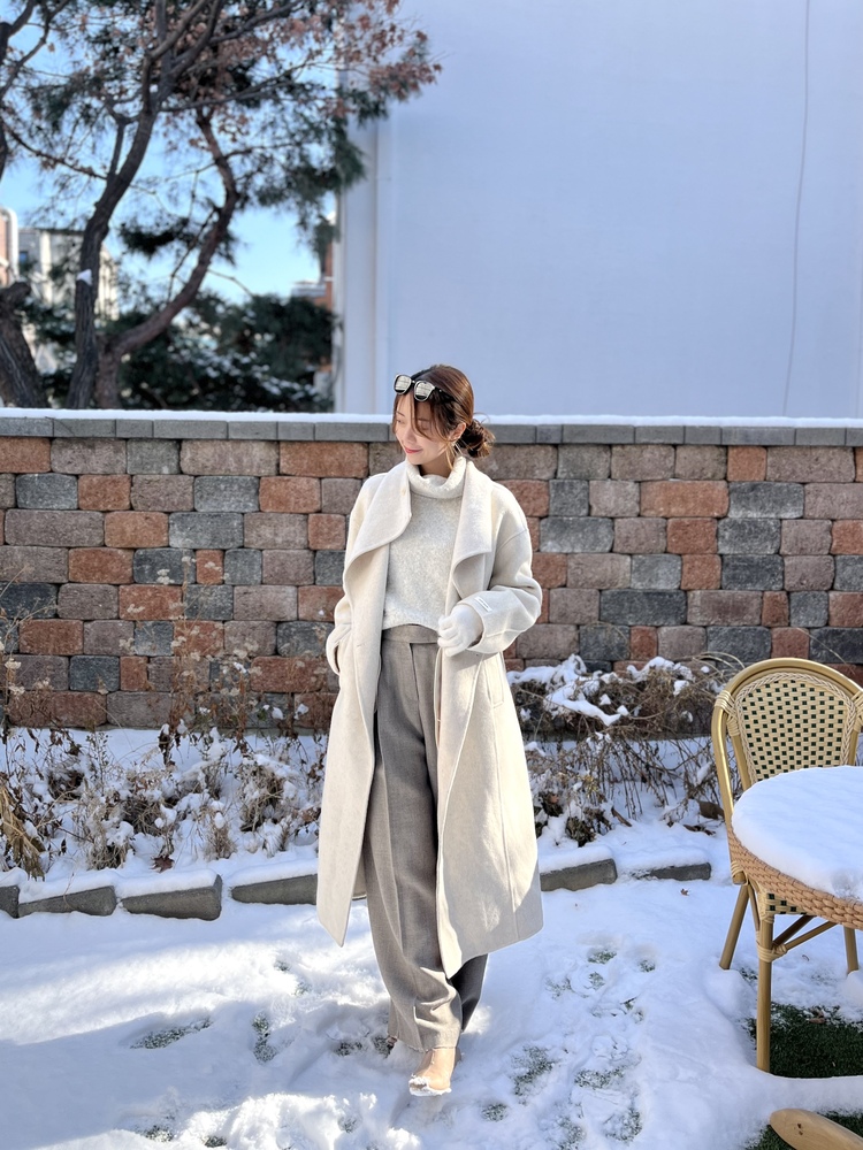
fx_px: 864
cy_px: 575
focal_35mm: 26
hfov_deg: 53.1
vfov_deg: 67.3
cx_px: 432
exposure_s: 1/777
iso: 50
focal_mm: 5.1
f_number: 1.6
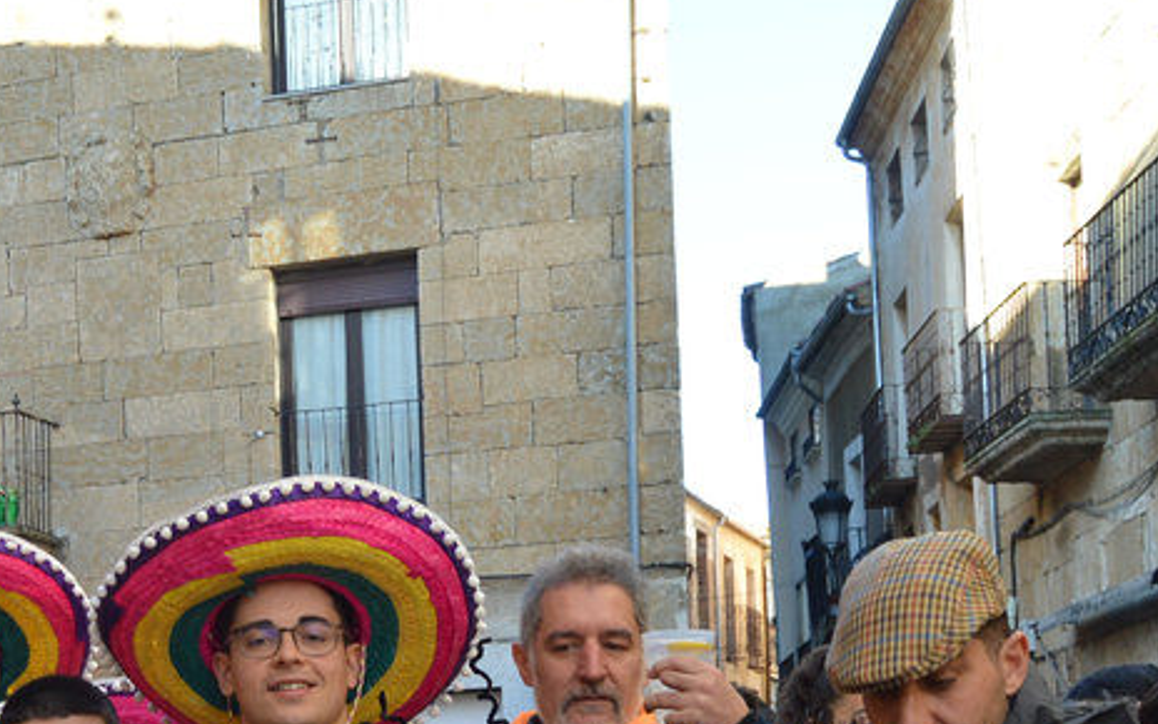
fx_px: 2493
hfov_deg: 24.9
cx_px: -15
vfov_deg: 15.8
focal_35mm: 79
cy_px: 919
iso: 220
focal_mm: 20
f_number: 5.6
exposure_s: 1/125
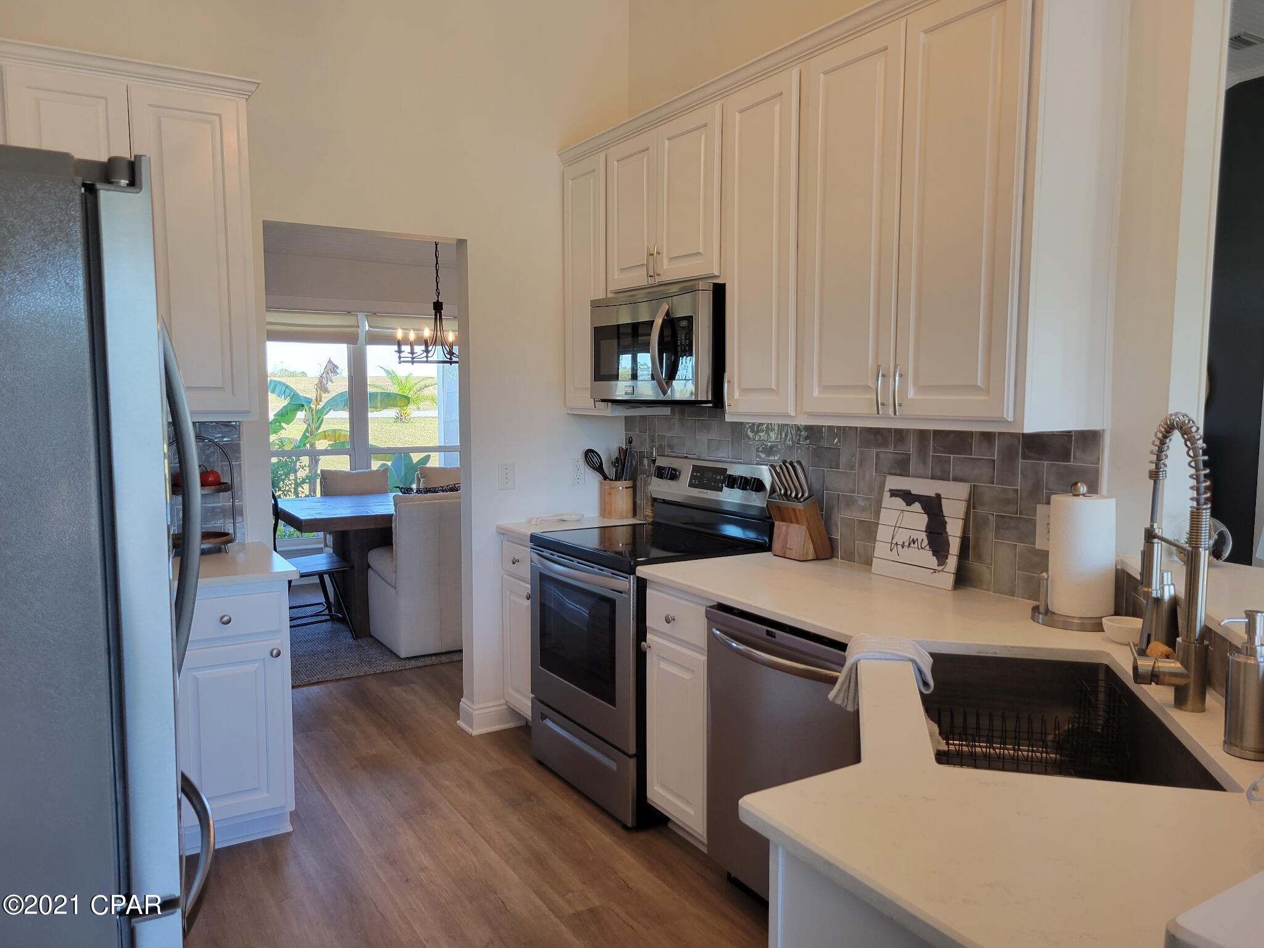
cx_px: 632
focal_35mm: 26
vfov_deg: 53.1
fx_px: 949
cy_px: 474
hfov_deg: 67.3
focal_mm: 5.4
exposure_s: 1/119
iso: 100
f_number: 1.8
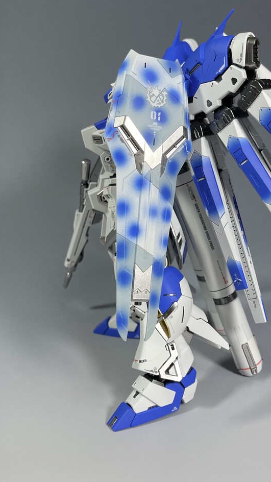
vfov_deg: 55.1
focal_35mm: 36
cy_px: 205
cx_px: 223
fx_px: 460
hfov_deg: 31.8
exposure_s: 1/151
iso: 32
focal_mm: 5.1
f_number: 1.6
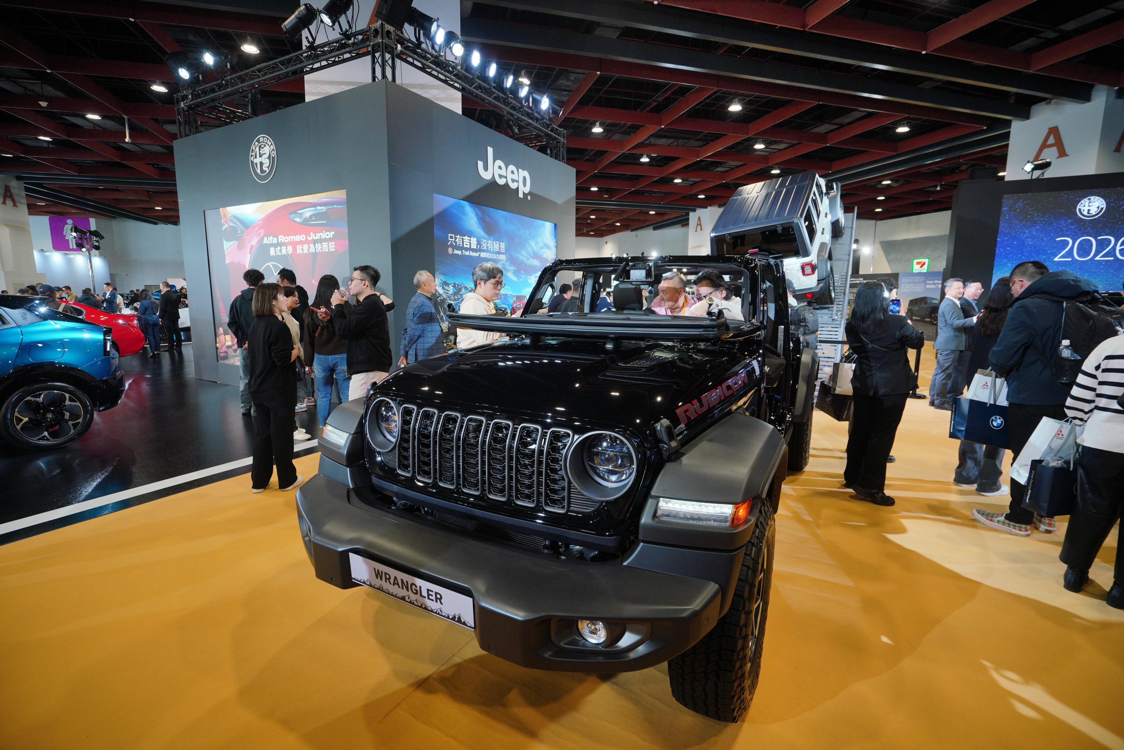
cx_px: 562
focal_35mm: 16
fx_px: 500
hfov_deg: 96.7
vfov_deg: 73.8
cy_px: 375
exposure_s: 1/160
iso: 1600
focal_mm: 16
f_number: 5.6
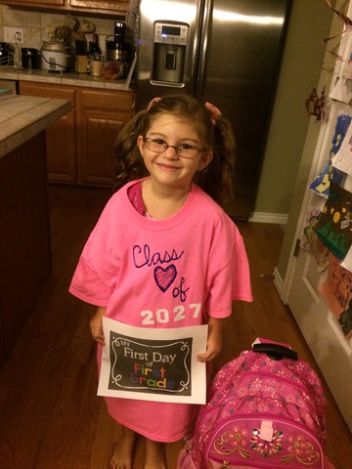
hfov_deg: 48.2
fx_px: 393
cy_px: 234
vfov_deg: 61.7
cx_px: 176
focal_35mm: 29
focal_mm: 4.15
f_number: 2.2
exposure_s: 1/15
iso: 500
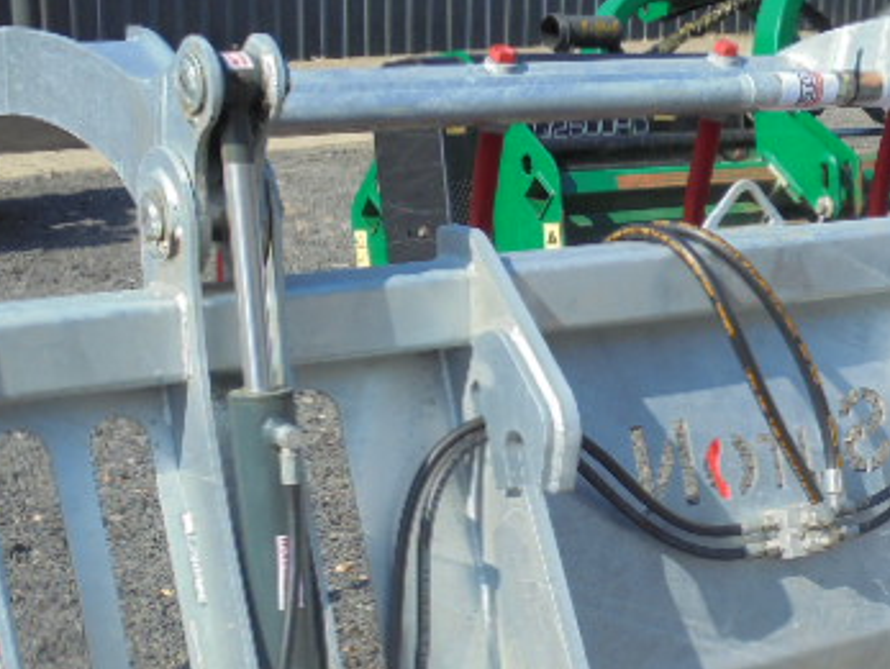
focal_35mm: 70
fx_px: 1802
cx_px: 618
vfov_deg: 20.8
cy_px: 549
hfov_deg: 27.5
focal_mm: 6.9
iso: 100
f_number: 4.2
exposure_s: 1/800
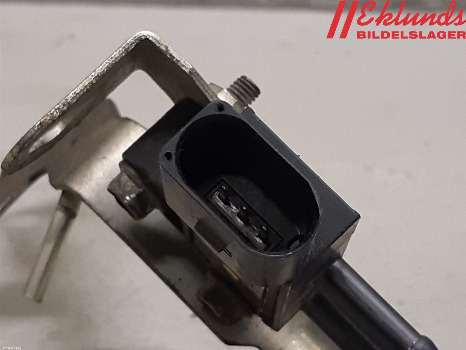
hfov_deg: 67.3
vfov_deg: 53.1
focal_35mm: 26
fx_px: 350
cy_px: 175
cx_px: 233
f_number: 1.7
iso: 125
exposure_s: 1/50
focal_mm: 3.93
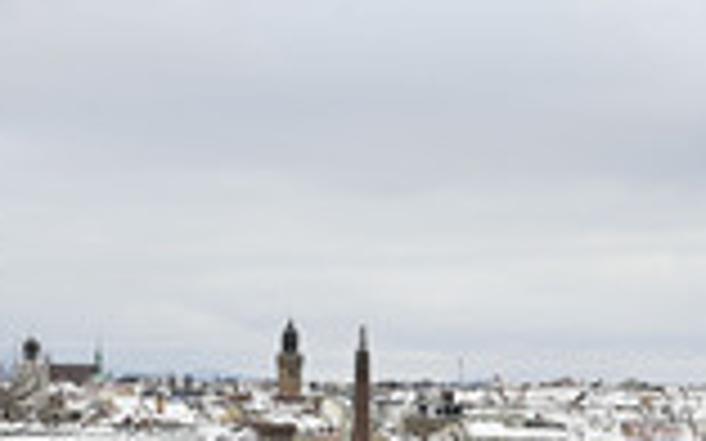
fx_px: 2250
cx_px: 479
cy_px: 450
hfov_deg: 17.8
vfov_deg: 11.1
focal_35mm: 117
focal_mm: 40
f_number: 3.5
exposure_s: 1/200
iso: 100
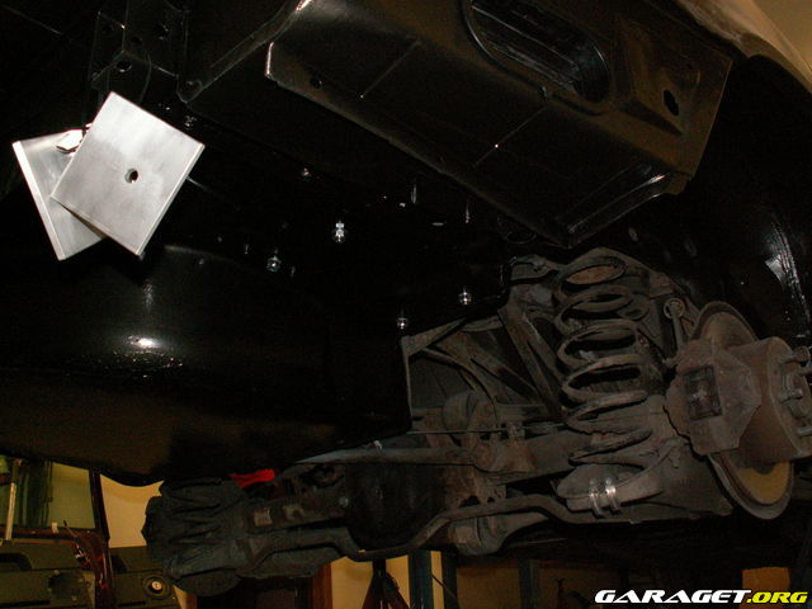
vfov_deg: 40.7
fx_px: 821
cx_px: 406
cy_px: 304
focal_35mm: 35
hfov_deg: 52.6
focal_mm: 5.86
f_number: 2.8
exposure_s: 1/40
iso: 160
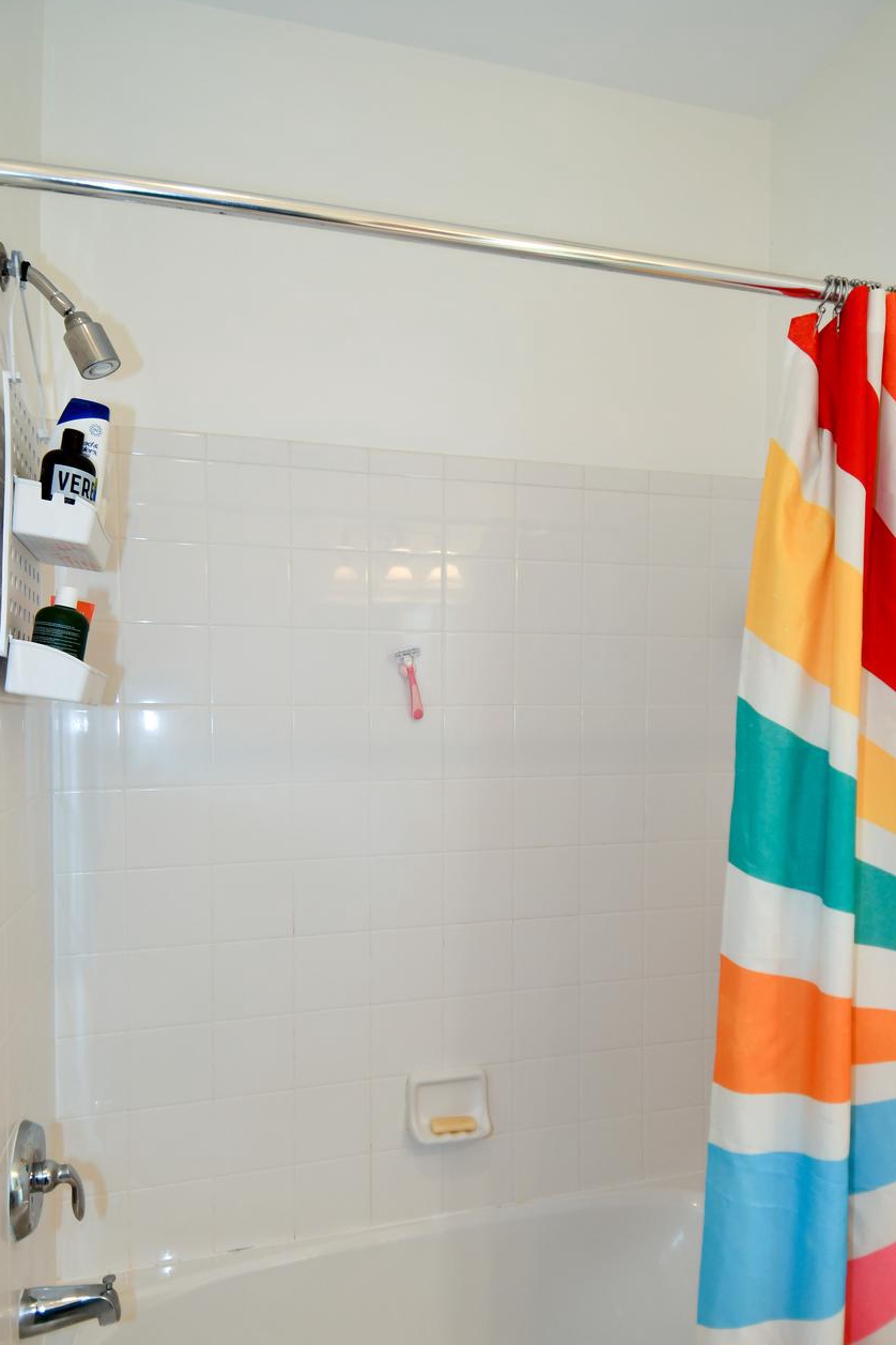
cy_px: 814
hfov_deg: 57.2
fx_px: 821
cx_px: 482
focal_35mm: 22
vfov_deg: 77.6
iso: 400
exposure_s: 1/60
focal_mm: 12
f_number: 4
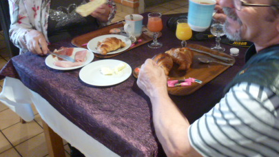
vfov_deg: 27.2
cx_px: 162
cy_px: 30
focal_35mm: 43
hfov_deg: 47.2
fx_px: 318
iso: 400
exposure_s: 1/8
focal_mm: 4.5
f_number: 3.1
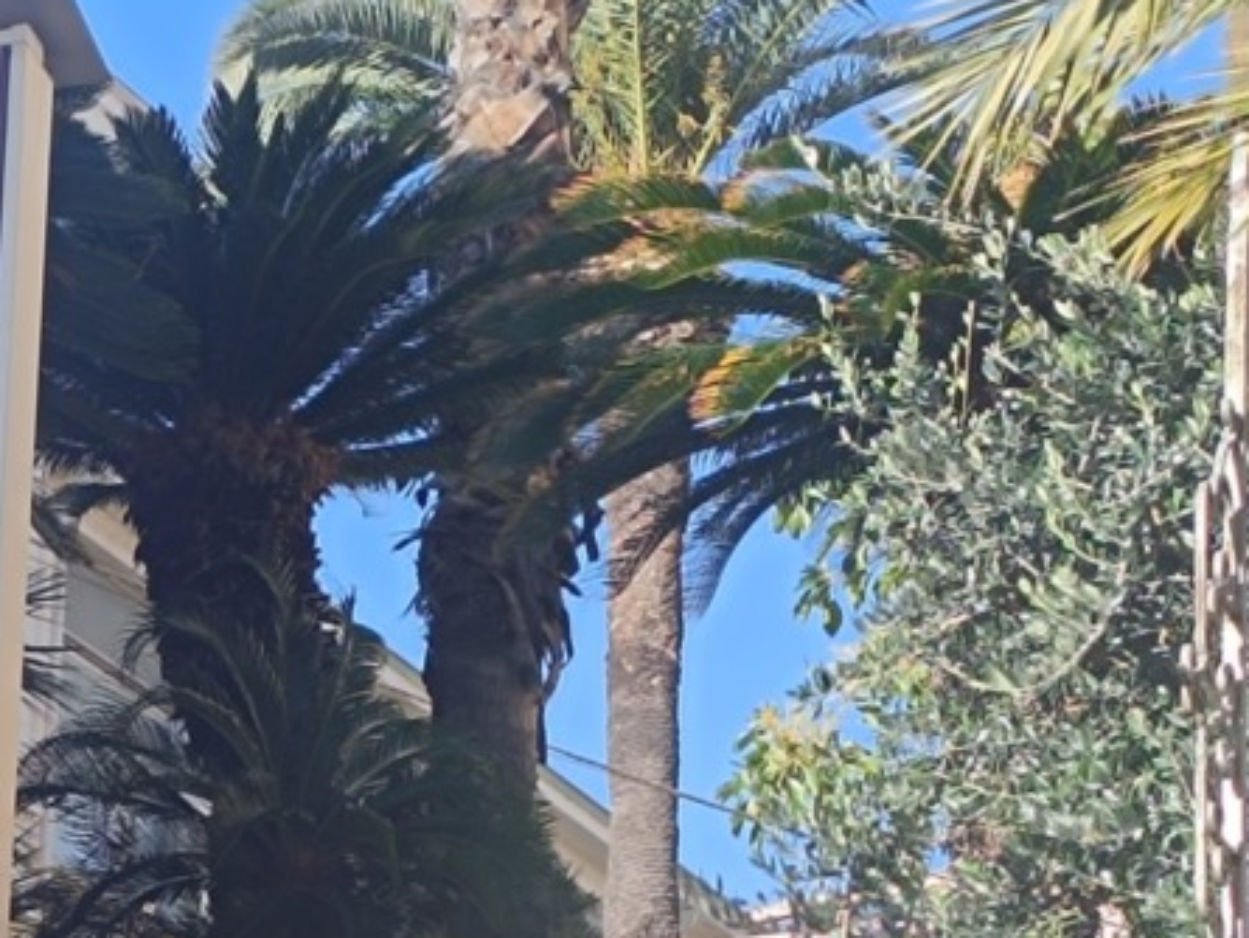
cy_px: 1199
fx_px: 2490
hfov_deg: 24.6
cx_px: -365
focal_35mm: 69
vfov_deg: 19.7
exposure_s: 1/336
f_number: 1.65
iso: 50
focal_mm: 6.14
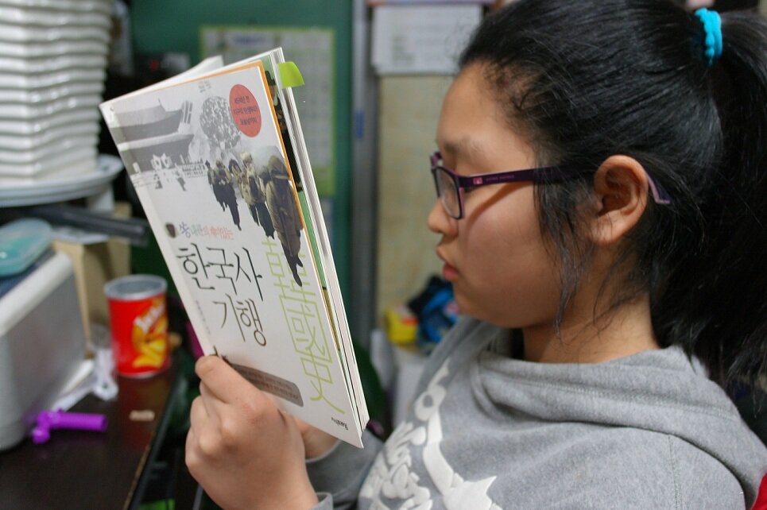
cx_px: 384
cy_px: 255
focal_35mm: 33
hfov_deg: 57.3
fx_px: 703
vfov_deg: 39.9
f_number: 3.5
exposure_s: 1/15
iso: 400
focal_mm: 22
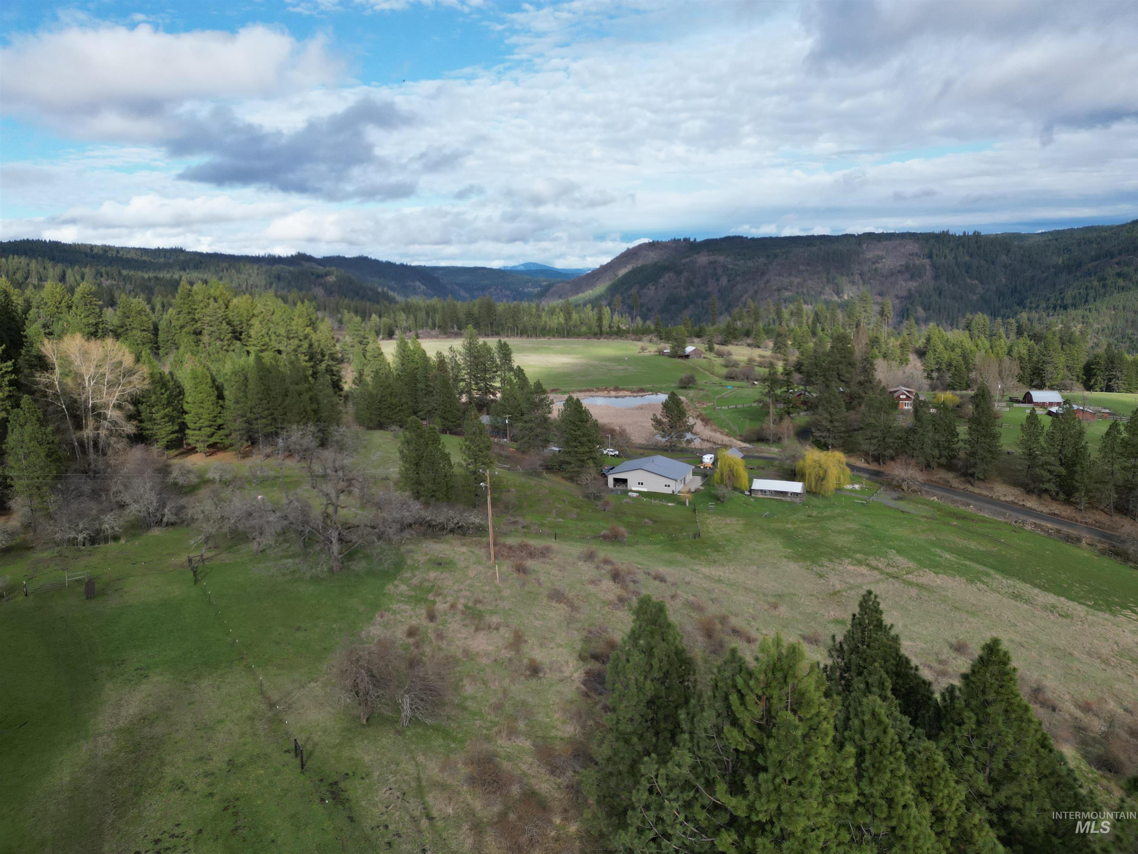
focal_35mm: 24
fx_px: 789
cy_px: 427
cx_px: 569
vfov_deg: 56.8
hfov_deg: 71.6
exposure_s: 1/2500
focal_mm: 6.72
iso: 140
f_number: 1.7
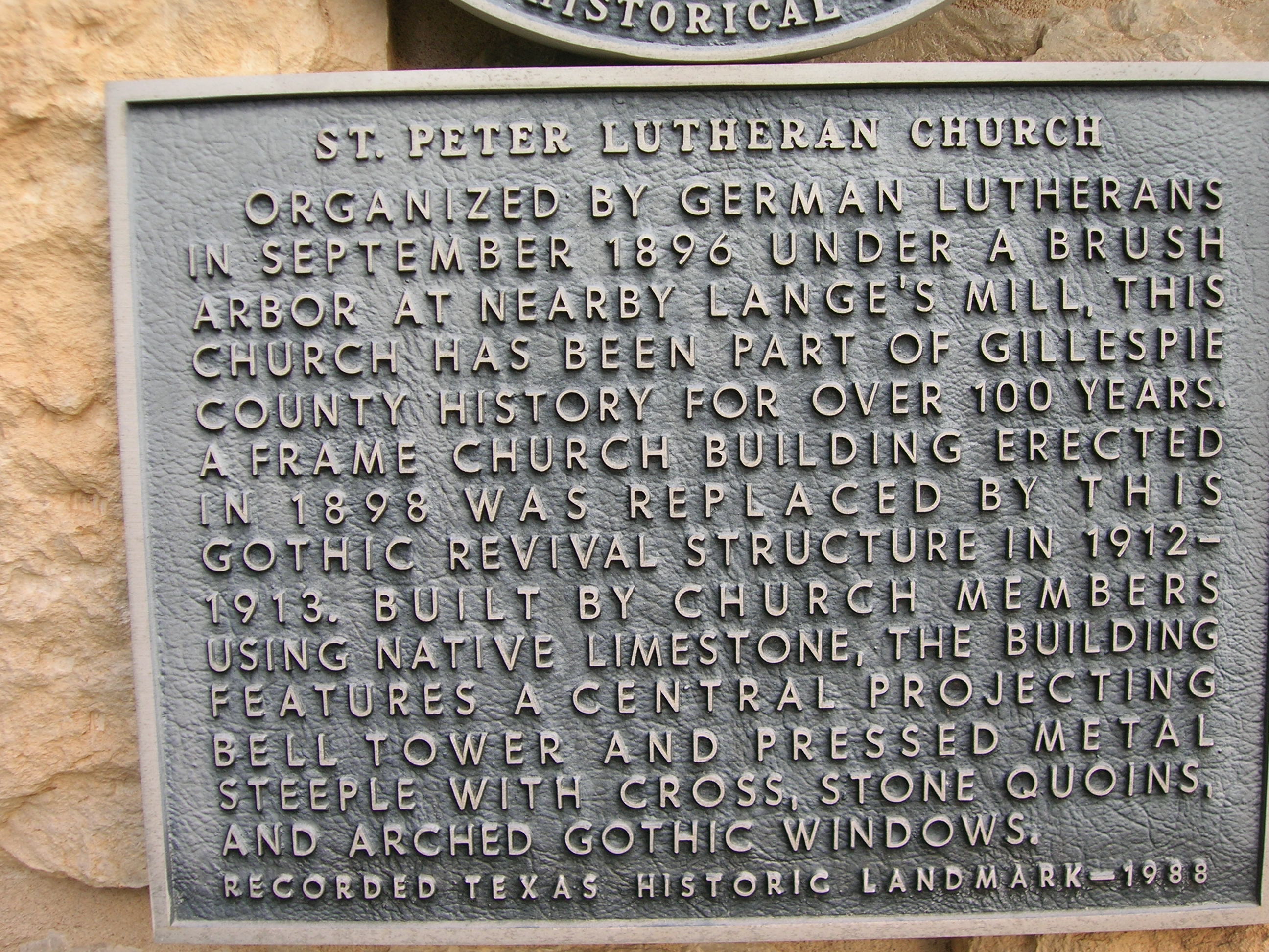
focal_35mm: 42
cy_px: 476
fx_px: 1540
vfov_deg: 34.3
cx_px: 634
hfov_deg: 44.8
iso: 50
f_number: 3.1
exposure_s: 1/48.2
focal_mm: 7
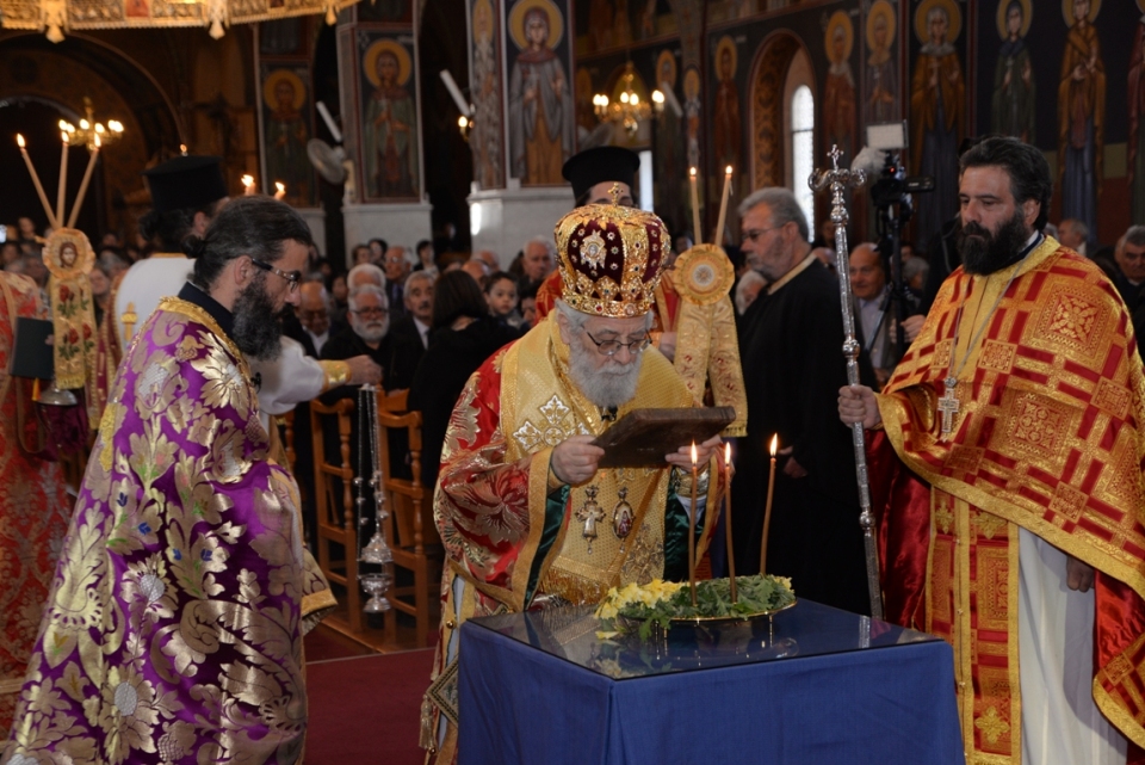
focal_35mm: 65
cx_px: 572
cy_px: 382
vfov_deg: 20.9
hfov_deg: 30.9
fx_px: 2068
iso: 1000
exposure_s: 1/60
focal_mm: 65
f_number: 5.6
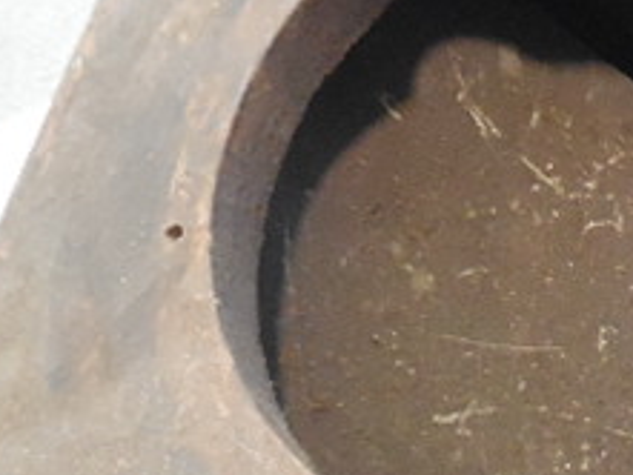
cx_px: 782
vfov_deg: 17.5
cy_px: 312
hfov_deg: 21.4
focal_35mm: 84
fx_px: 1537
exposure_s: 1/10
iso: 1600
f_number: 4
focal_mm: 5.2
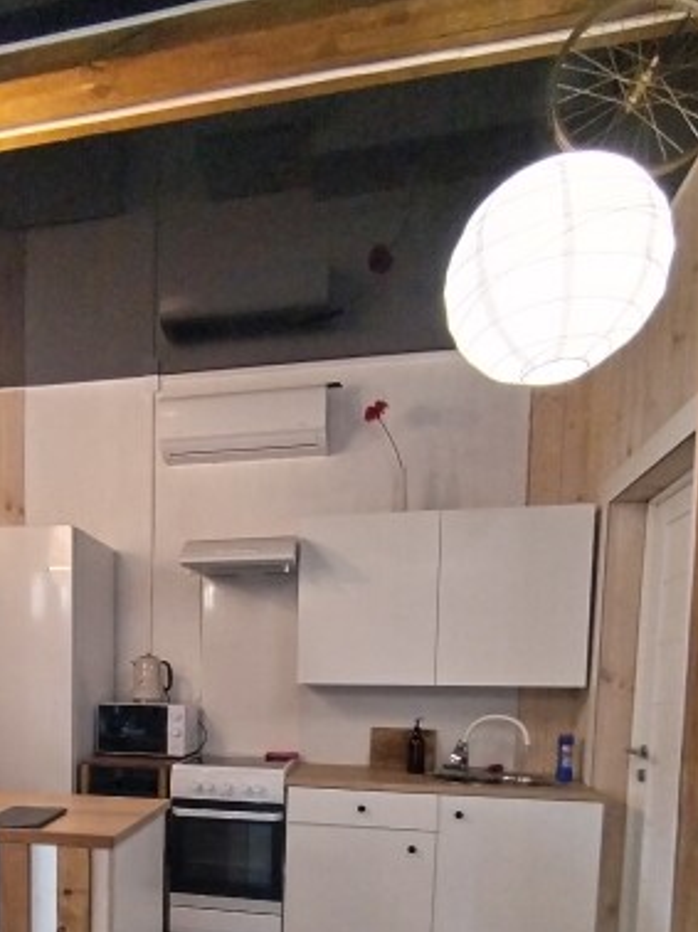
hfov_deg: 49.7
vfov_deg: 60.5
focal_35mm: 27
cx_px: 195
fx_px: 727
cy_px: 735
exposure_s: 1/25
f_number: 2.2
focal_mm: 1.42
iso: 235
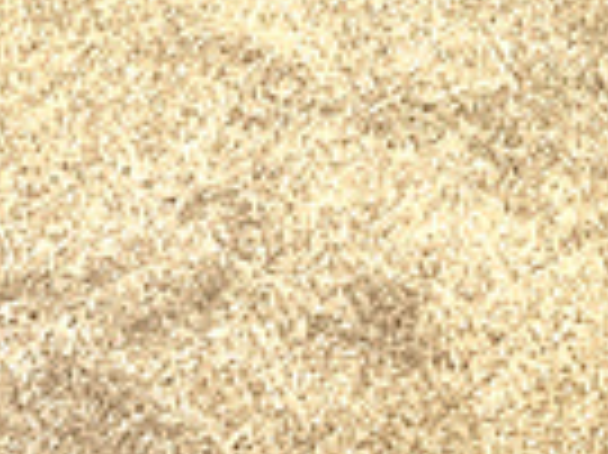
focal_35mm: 197
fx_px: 3457
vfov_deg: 6.6
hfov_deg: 10.0
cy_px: -1070
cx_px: 640
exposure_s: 1/60
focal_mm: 5.7
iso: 500
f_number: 1.5
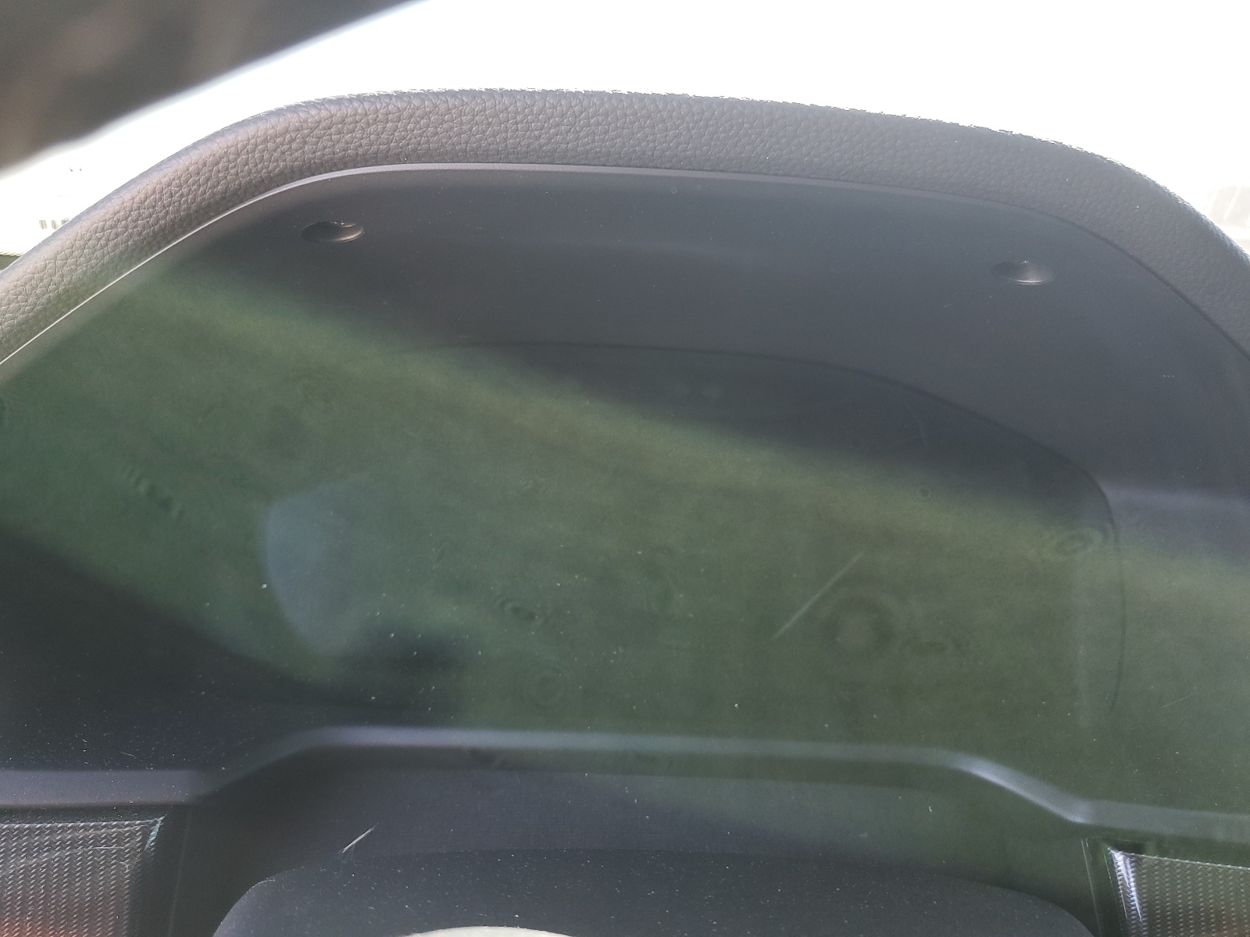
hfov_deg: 67.3
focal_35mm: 26
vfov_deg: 53.1
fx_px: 939
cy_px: 468
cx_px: 625
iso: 59
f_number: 1.5
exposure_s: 1/60.2
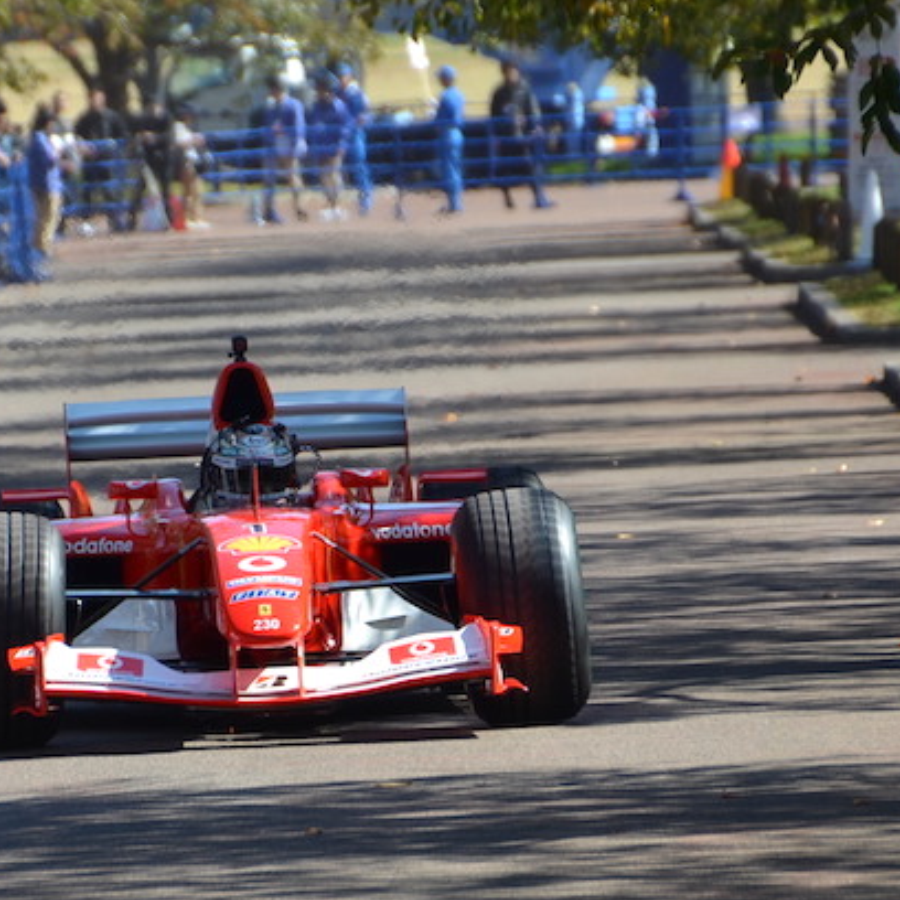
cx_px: 262
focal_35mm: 573
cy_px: 462
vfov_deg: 3.1
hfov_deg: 3.1
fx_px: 16855
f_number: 6.3
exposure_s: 1/500
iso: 220
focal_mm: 270
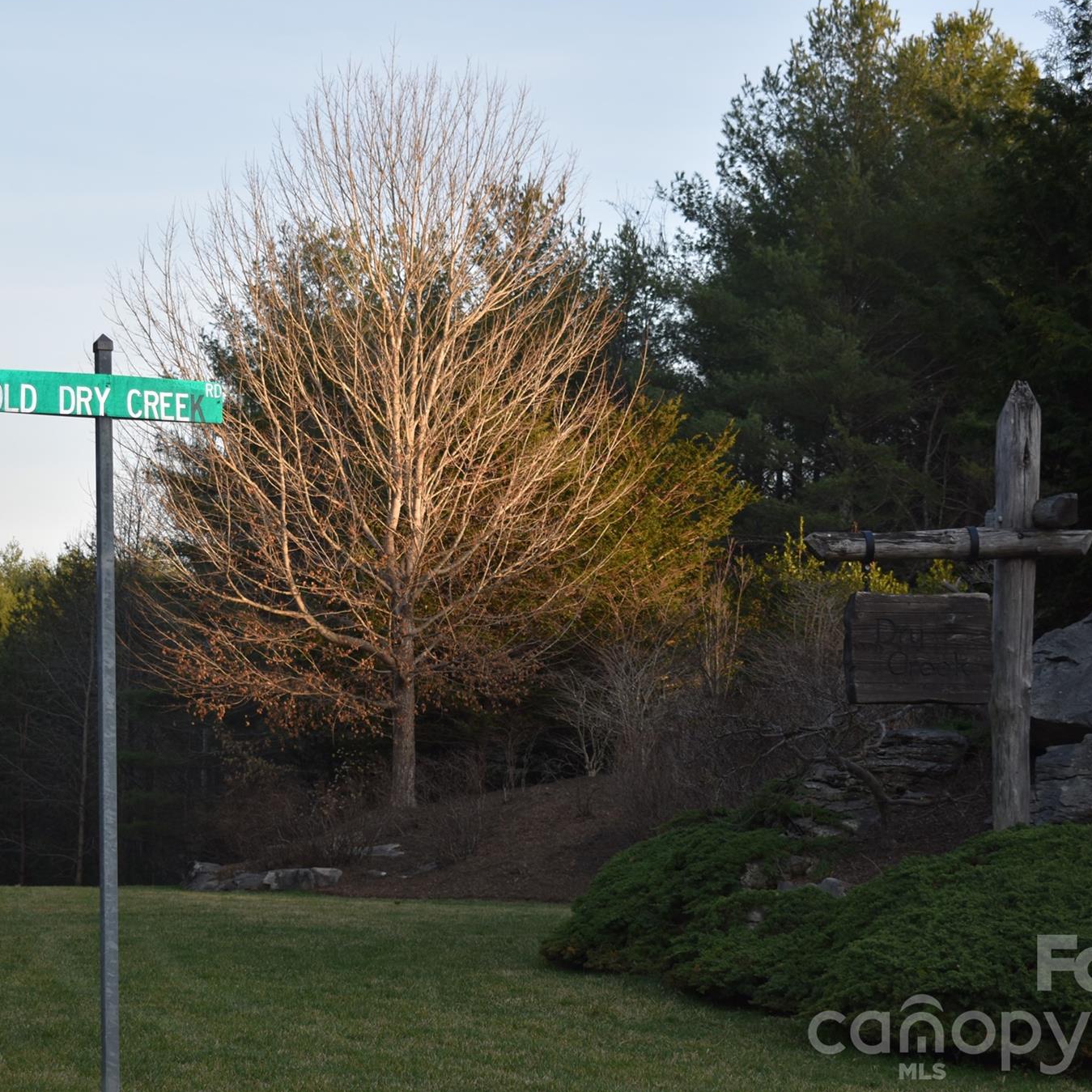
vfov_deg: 19.5
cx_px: 466
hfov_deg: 19.5
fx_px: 3176
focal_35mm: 89
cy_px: 541
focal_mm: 46
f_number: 6.3
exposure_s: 1/160
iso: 100
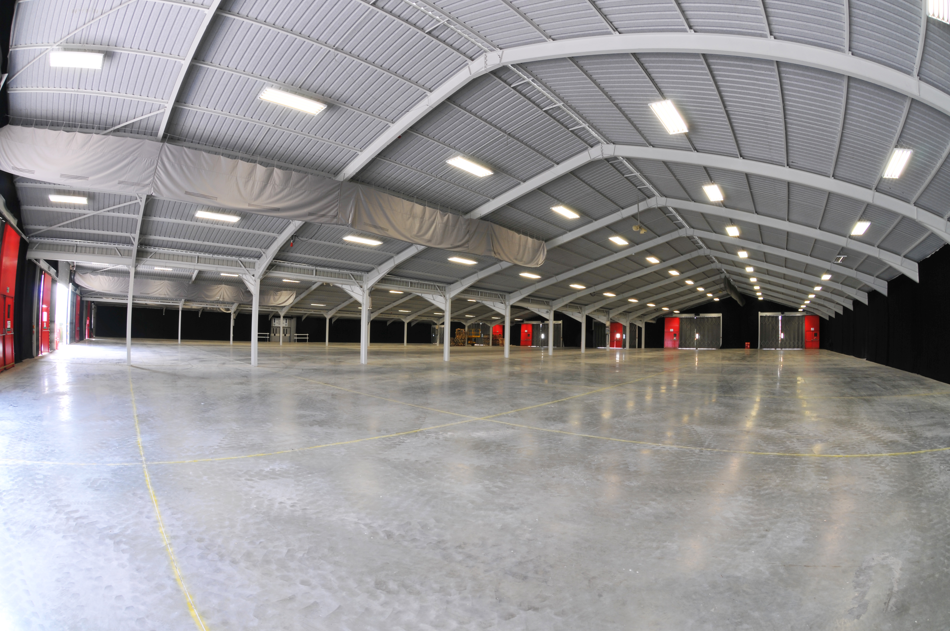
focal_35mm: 16
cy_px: 316
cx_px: 475
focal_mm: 10.5
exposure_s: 1/3
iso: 100
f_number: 14
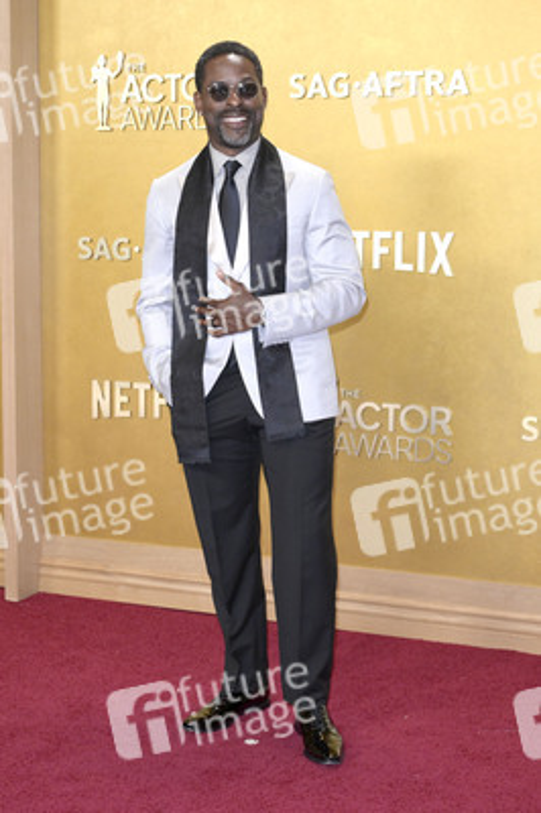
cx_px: 270
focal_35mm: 54
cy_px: 406
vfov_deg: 36.9
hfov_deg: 25.0
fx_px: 1219
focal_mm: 54
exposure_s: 1/200
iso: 2500
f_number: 7.1
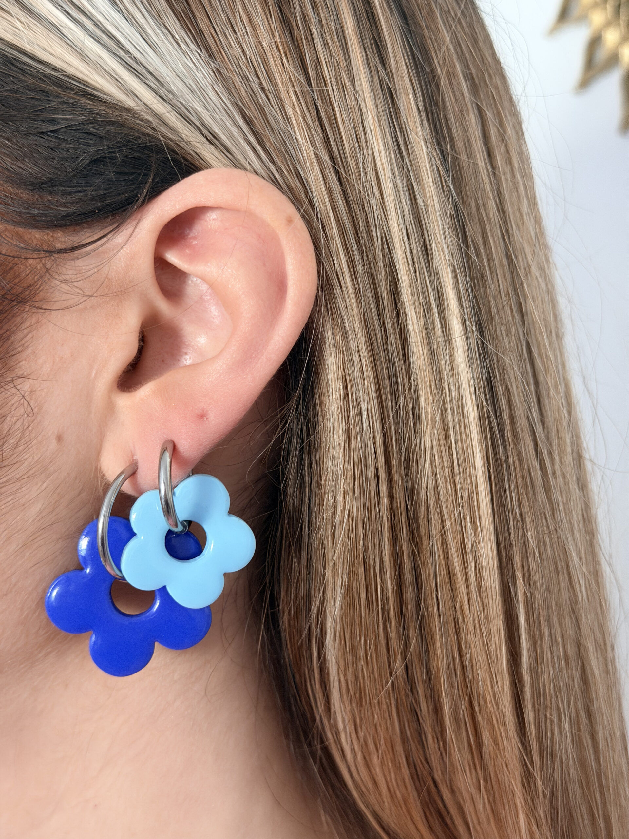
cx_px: 314
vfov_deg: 39.7
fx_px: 1163
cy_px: 420
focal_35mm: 48
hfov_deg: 30.3
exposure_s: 1/60
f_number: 1.78
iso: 250
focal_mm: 6.76
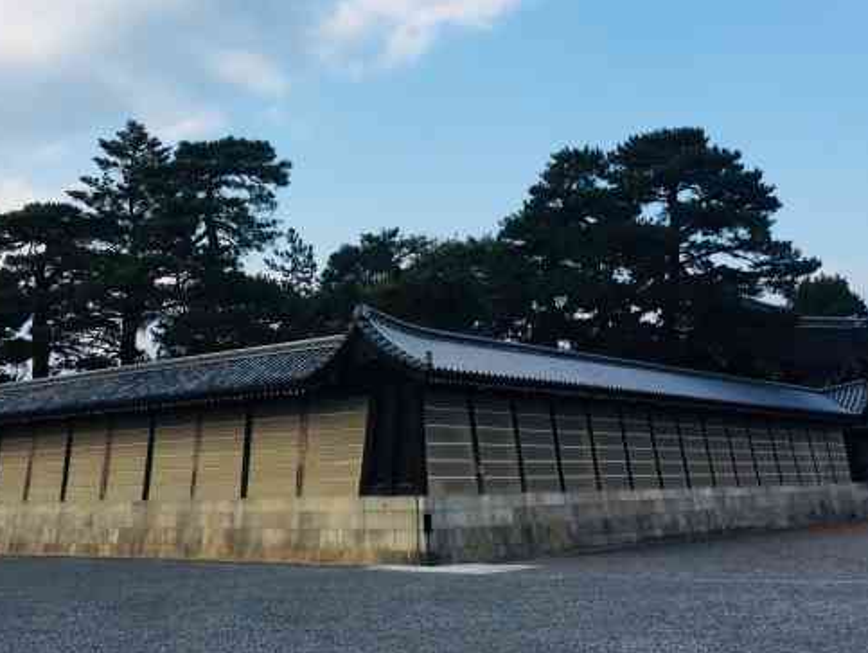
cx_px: 345
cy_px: 210
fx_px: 1054
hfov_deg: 44.5
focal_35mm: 42
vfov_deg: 34.0
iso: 25
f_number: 2.2
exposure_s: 1/625
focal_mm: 4.15
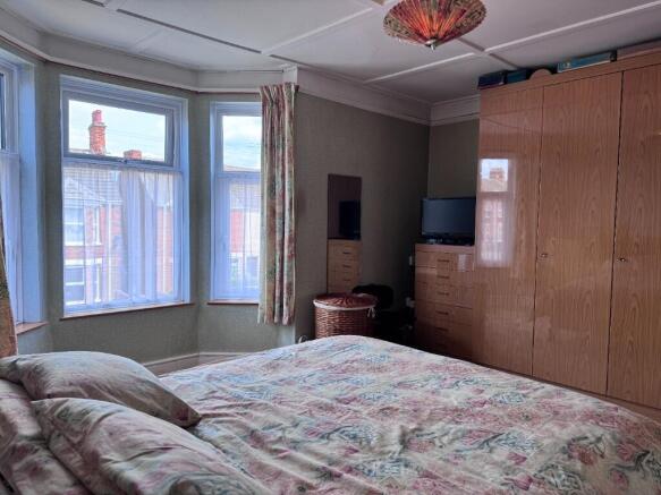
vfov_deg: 56.8
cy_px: 248
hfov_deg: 71.6
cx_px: 330
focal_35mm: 24
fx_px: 458
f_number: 1.78
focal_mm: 6.76
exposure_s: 1/196
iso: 64
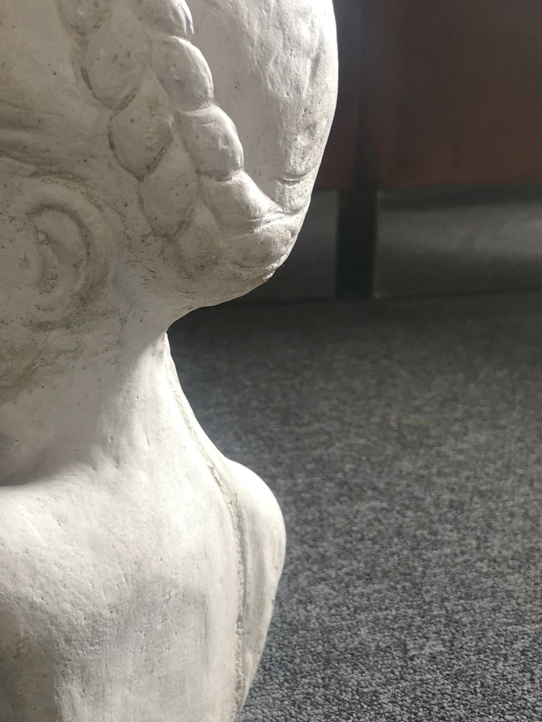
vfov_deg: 36.5
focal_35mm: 52
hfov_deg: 27.1
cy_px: 253
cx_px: 60
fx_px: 1086
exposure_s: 1/33.3
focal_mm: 3.95
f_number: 1.8
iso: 125
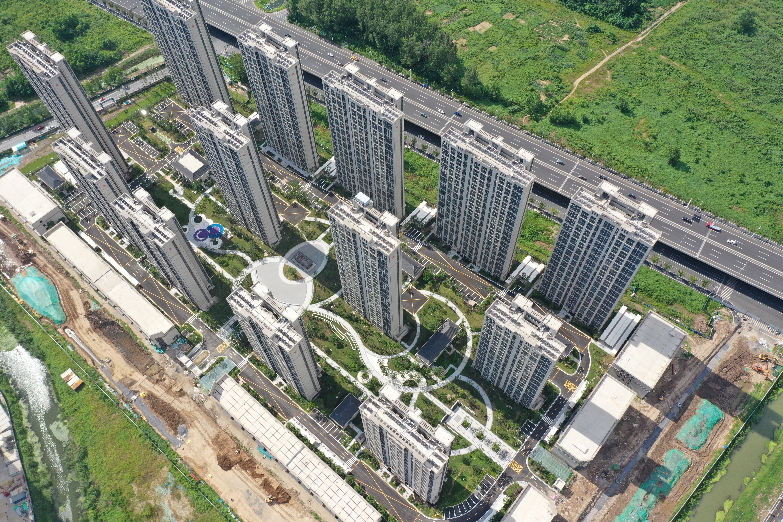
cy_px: 261
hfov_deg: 65.5
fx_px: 609
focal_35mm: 28
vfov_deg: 46.4
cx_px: 392
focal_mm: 10.26
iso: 100
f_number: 5.6
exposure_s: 1/320
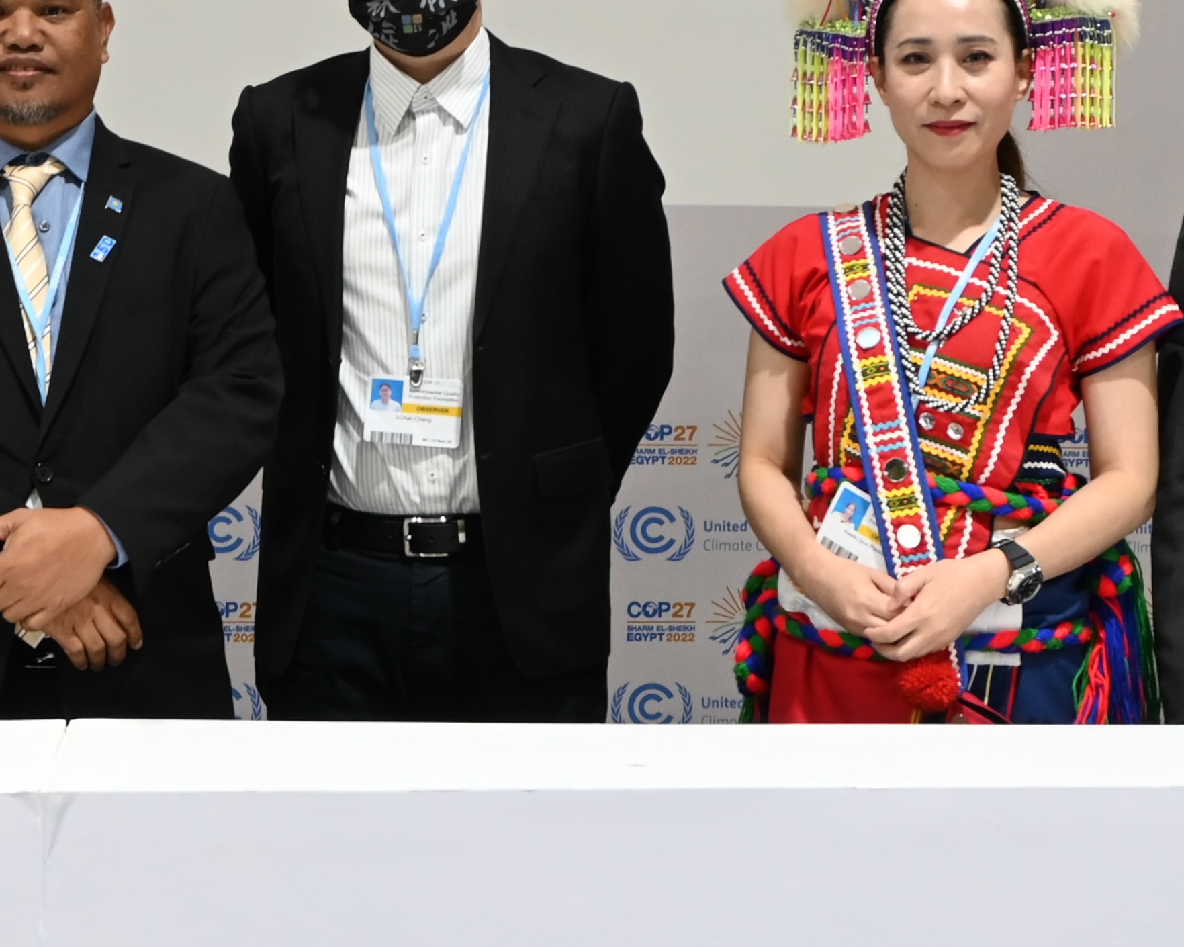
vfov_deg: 18.0
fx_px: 2978
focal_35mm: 85
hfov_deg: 22.5
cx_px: 536
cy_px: 348
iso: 720
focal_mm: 20
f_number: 5
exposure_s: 1/30
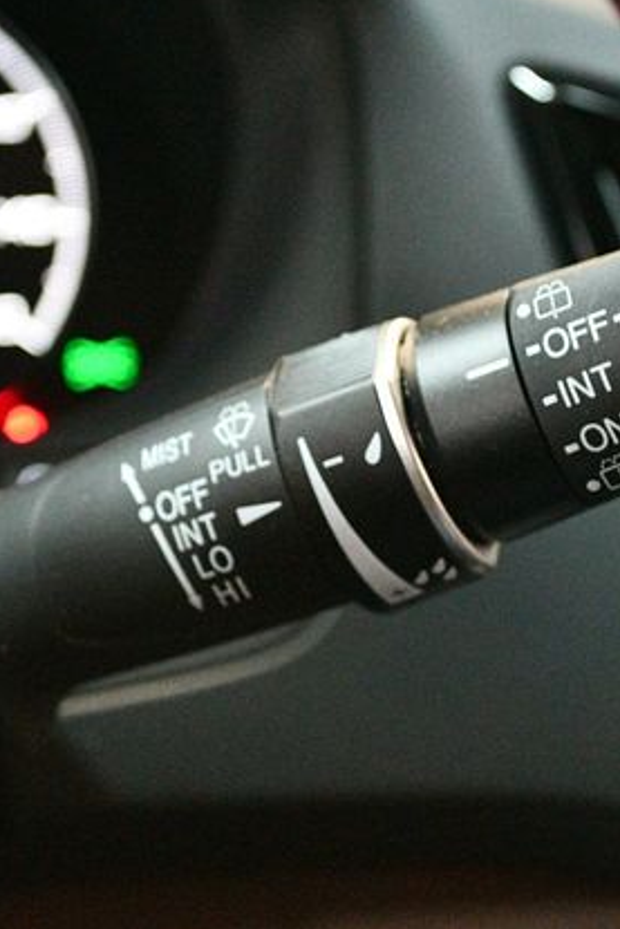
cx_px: 336
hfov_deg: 14.1
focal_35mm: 97
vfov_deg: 21.0
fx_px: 2504
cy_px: 459
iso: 12800
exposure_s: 1/50
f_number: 5.3
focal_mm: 42
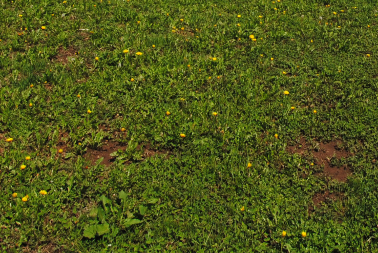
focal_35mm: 52
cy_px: -120
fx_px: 547
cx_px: 310
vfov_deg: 21.9
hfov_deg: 36.6
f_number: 8
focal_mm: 10
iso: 100
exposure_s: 1/250
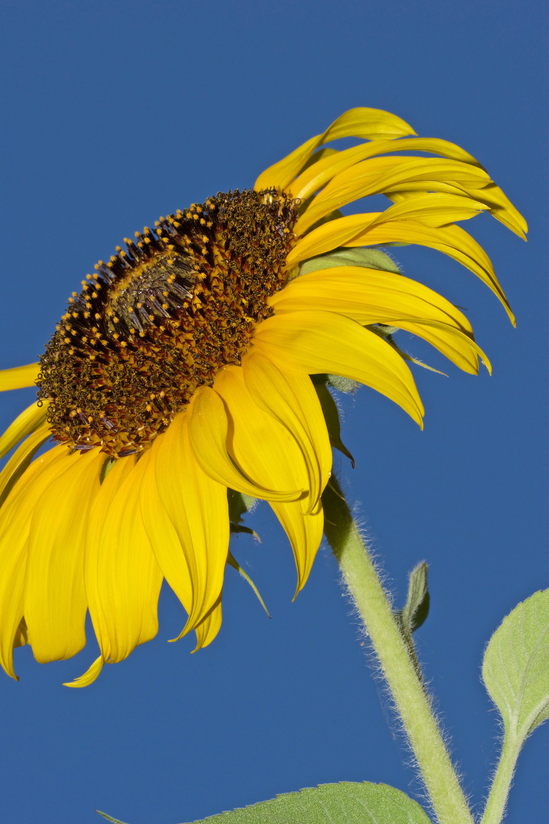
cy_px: 412
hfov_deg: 10.2
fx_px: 3088
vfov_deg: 15.2
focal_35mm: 135
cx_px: 274
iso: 400
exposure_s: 1/200
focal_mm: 90
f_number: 20
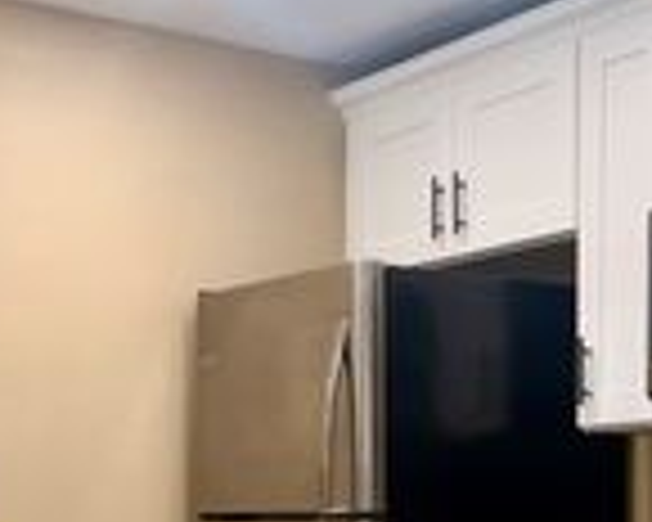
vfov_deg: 18.5
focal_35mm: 81
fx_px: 1563
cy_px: 502
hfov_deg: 23.5
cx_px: 423
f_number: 1.78
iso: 125
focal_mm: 6.76
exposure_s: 1/120
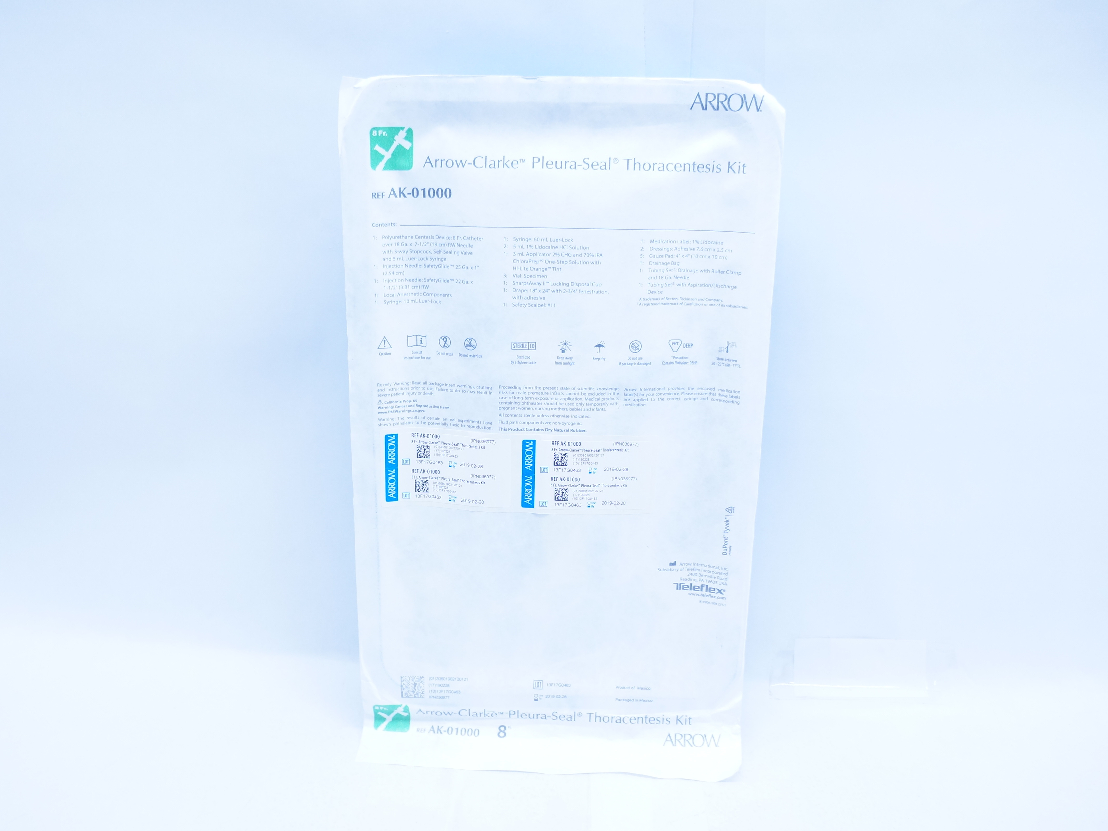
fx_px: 960
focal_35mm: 30
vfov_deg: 46.8
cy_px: 418
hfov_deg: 60.0
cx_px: 550
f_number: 4
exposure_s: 1/250
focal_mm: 18
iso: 800
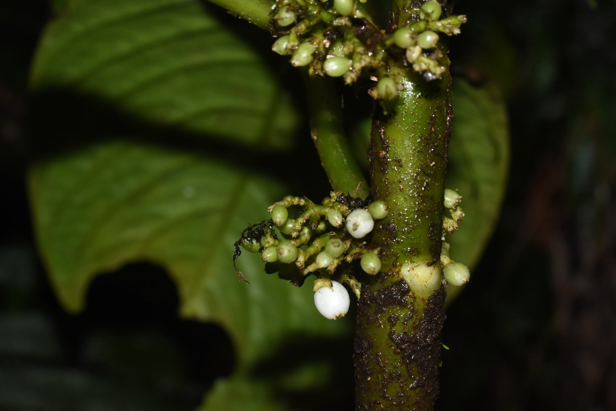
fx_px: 1540
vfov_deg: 15.2
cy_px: 206
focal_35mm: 90
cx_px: 308
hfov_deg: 22.6
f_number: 11
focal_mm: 60
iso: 1250
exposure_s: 1/250
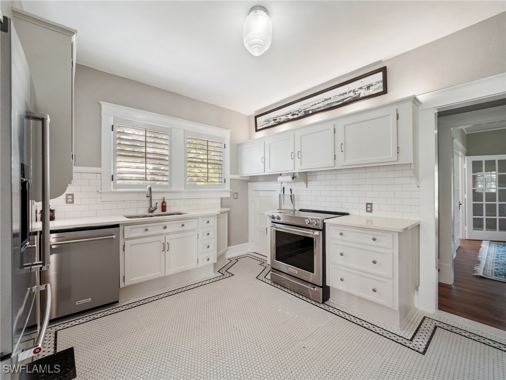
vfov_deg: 85.7
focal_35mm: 14
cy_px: 190
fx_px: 205
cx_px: 253
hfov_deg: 102.1
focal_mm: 7
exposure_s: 1/4
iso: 200
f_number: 7.1
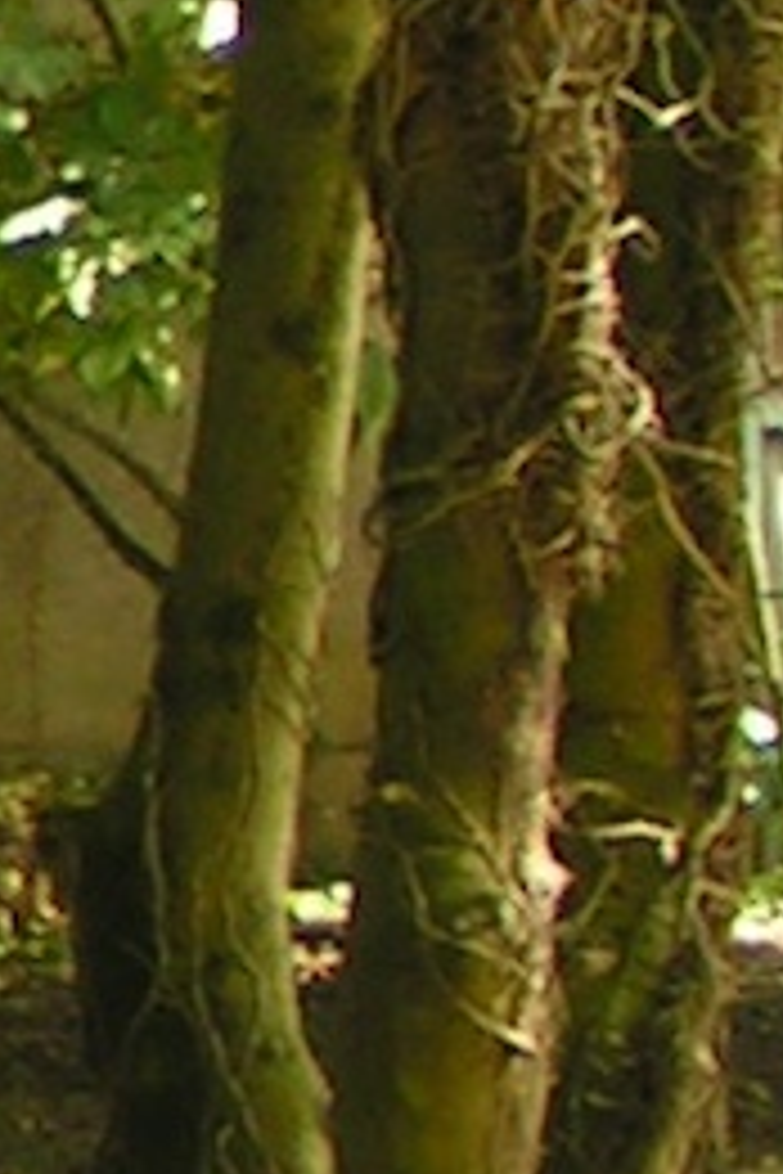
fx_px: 10635
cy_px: -11
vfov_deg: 6.3
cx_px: -2502
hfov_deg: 3.9
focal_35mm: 326
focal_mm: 6.6
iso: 50
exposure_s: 1/60
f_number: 4
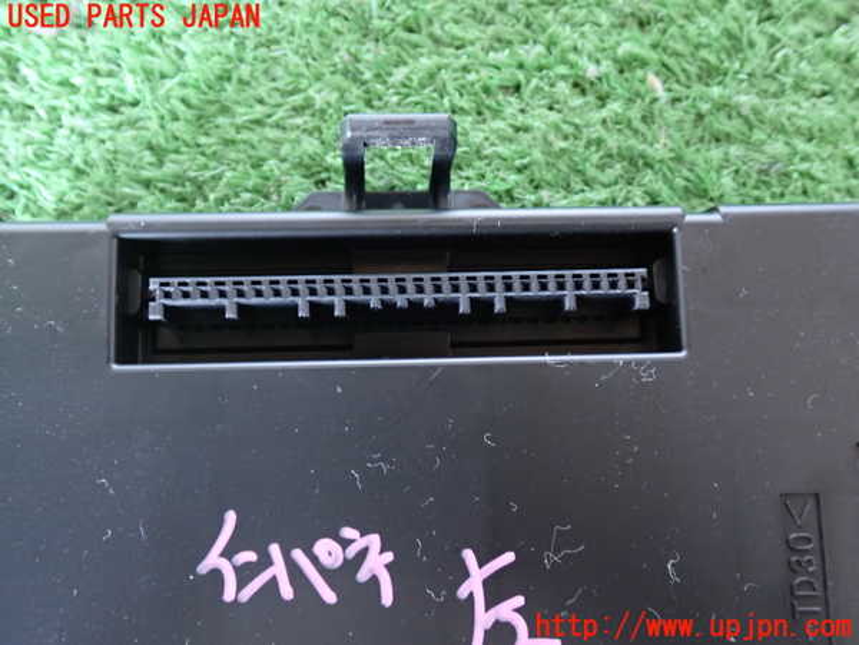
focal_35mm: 36
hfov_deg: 51.4
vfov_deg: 39.7
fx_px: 893
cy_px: 322
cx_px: 430
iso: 800
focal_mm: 6.37
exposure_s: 1/13
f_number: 2.5
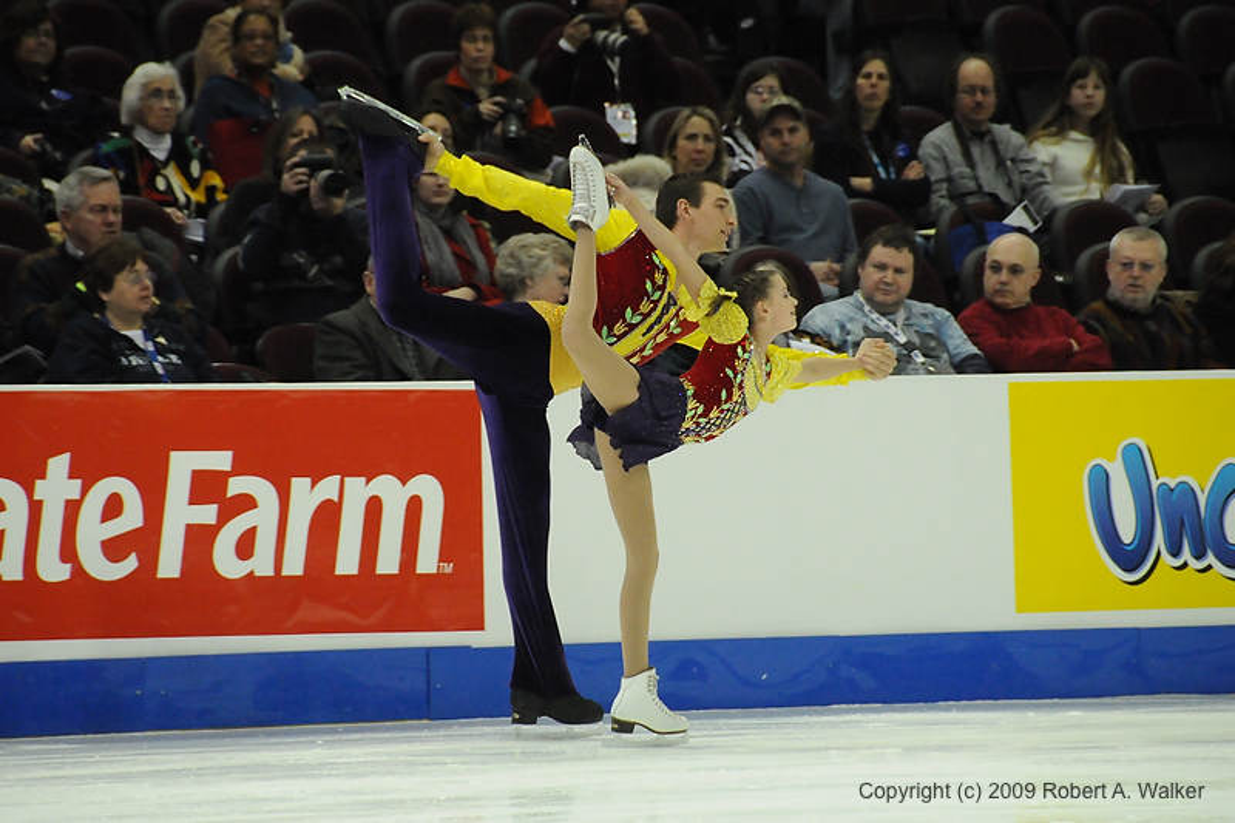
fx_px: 10289
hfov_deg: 6.9
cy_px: 412
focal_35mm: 300
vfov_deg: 4.6
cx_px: 618
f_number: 5.6
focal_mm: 200
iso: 3200
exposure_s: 1/640
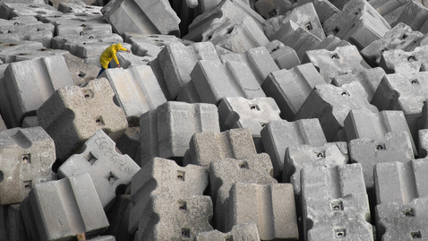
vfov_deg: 5.5
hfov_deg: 9.8
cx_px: 214
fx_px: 2508
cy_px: 110
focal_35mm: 221
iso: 200
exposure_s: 1/1600
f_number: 5.6
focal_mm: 140
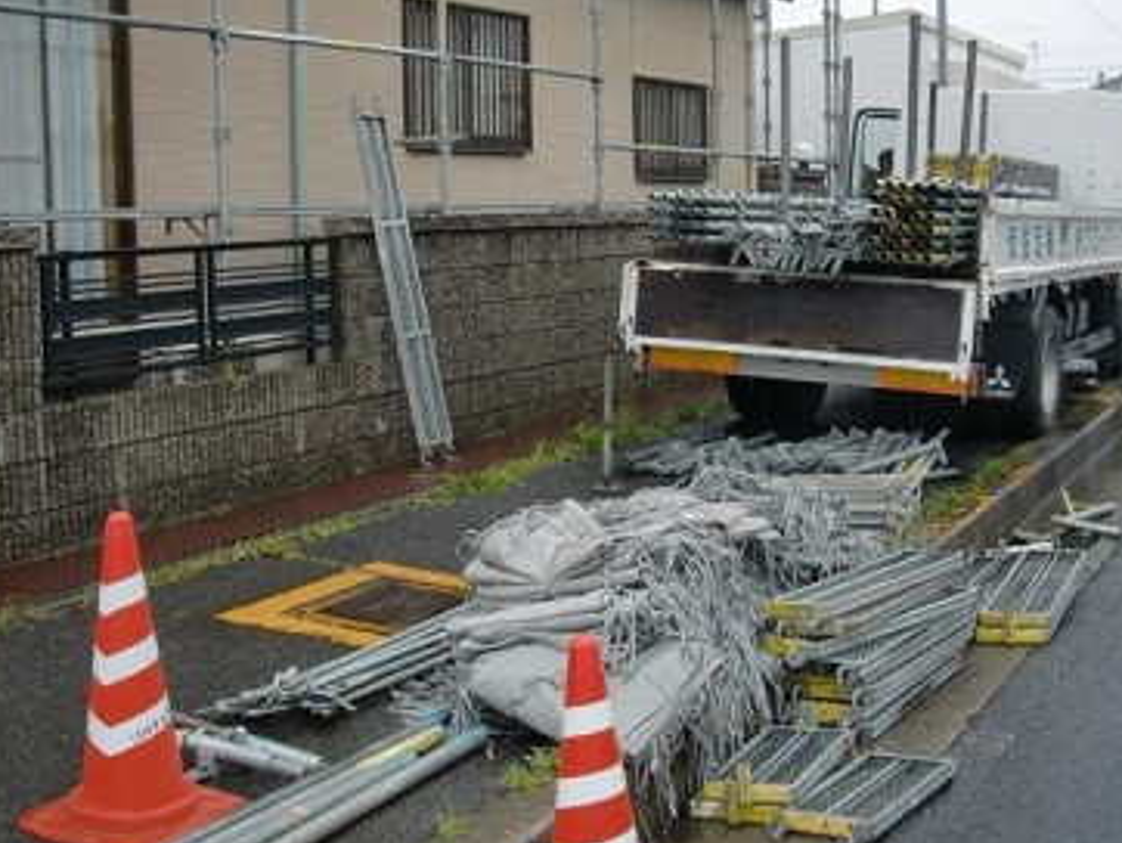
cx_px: 555
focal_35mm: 47
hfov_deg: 40.4
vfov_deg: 30.9
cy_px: 387
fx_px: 1524
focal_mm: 6.66
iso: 64
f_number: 3.9
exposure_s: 1/160
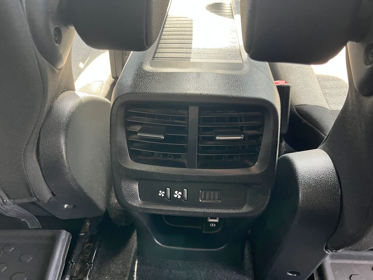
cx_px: 186
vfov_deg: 53.1
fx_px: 280
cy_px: 140
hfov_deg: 67.3
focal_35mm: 26
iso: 125
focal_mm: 5.1
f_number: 1.6
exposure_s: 1/85
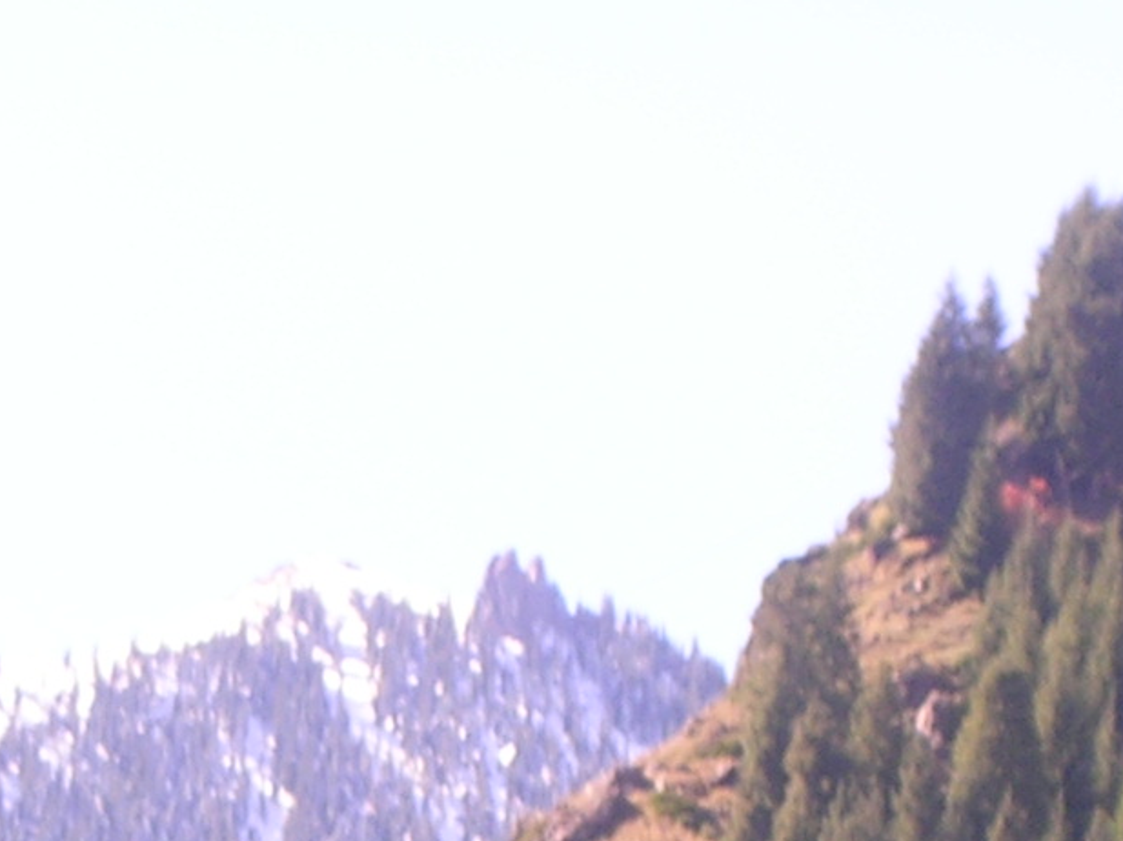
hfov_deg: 5.2
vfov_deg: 3.9
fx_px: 12385
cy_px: 1318
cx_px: -82
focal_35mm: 382
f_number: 4.9
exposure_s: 1/94.9
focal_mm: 17.4
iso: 50
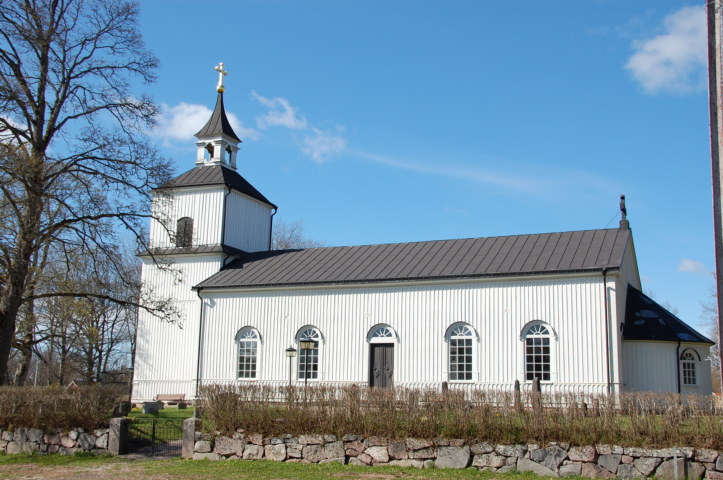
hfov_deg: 51.3
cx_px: 362
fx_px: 752
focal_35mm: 38
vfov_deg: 35.4
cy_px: 240
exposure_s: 1/320
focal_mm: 25
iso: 200
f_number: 10
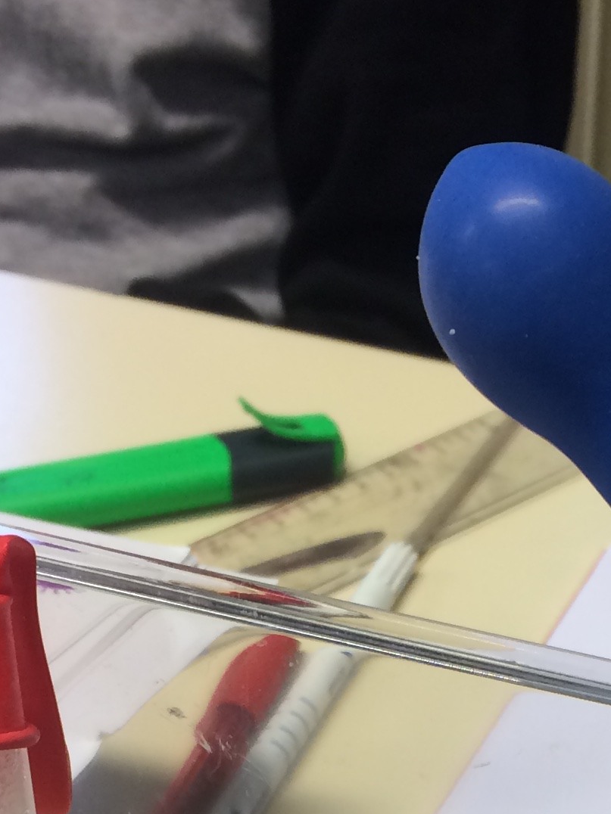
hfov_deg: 16.6
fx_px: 2071
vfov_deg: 20.3
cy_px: 1064
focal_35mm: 88
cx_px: 545
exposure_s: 1/33
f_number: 2.2
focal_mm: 4.15
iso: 32
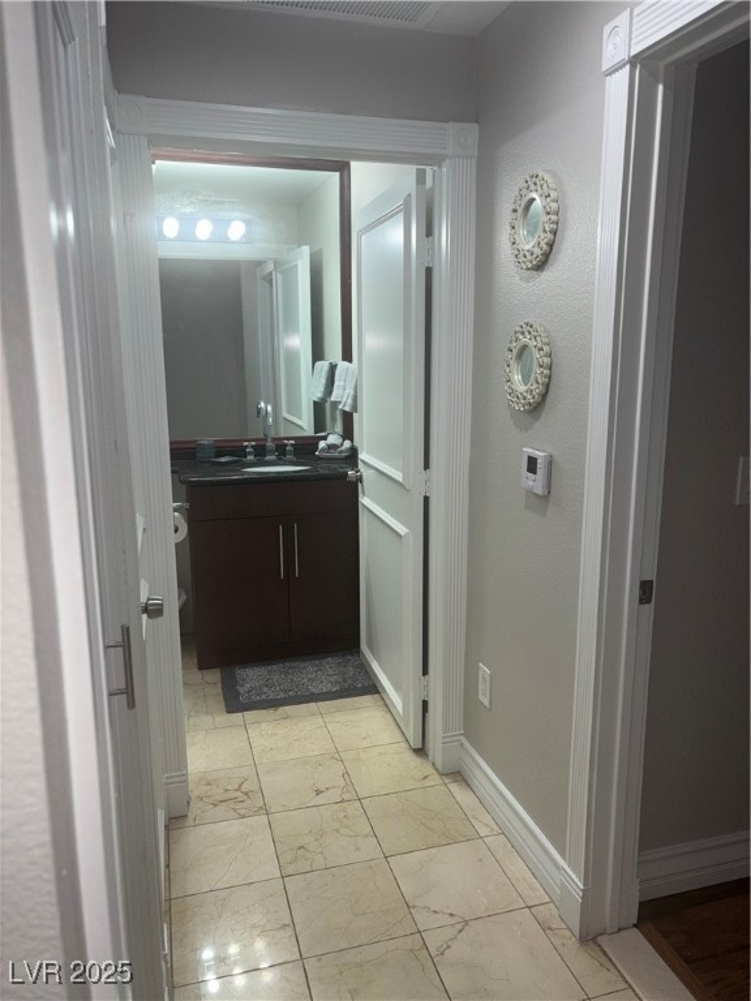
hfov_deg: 53.1
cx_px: 376
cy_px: 500
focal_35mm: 26
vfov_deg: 67.3
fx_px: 752
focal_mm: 5.96
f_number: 1.6
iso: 32
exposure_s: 1/37
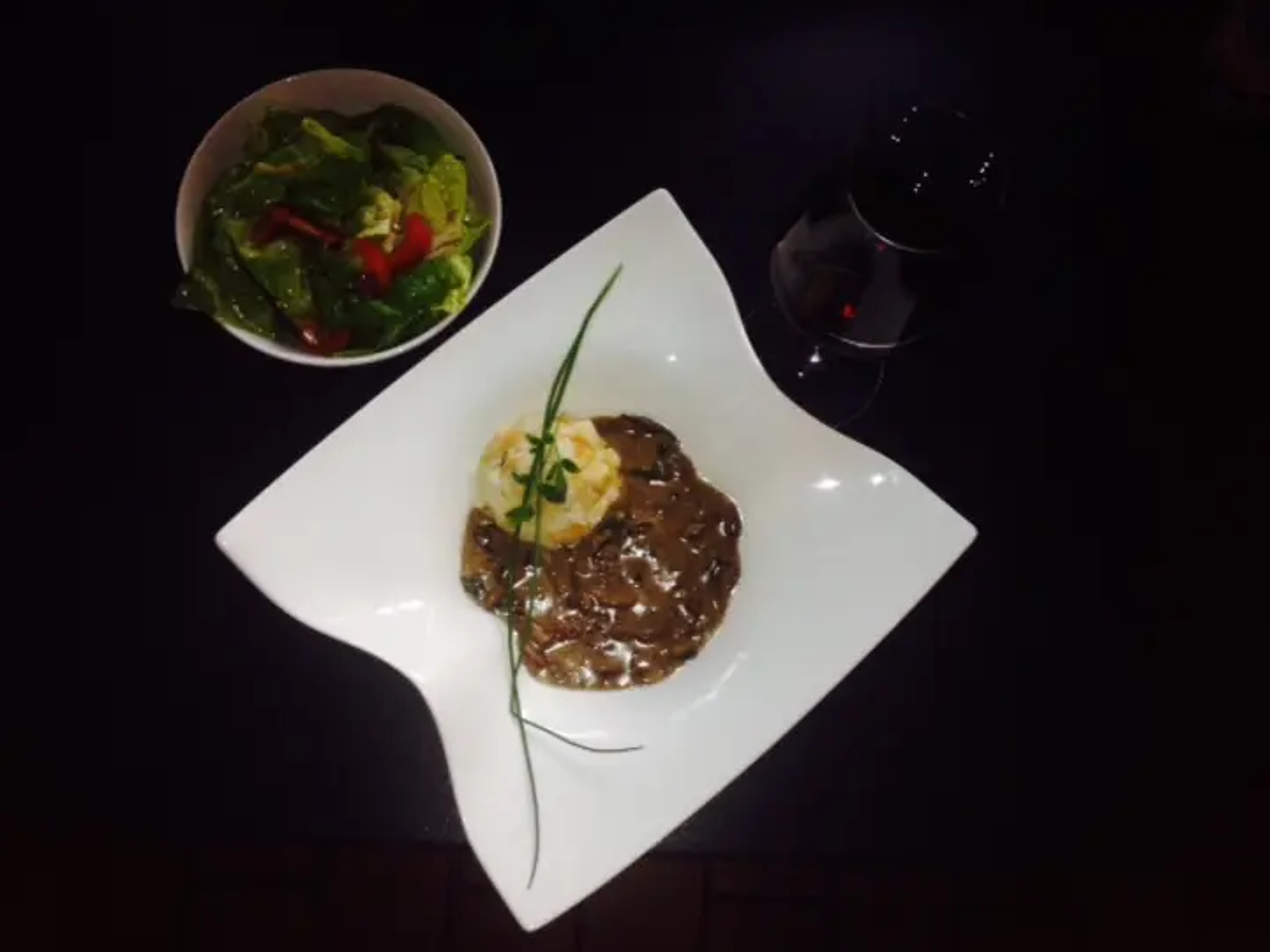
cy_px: 476
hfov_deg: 52.6
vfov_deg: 40.7
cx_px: 635
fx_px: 1284
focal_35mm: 35
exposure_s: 1/38
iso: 50
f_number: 2.4
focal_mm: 4.28
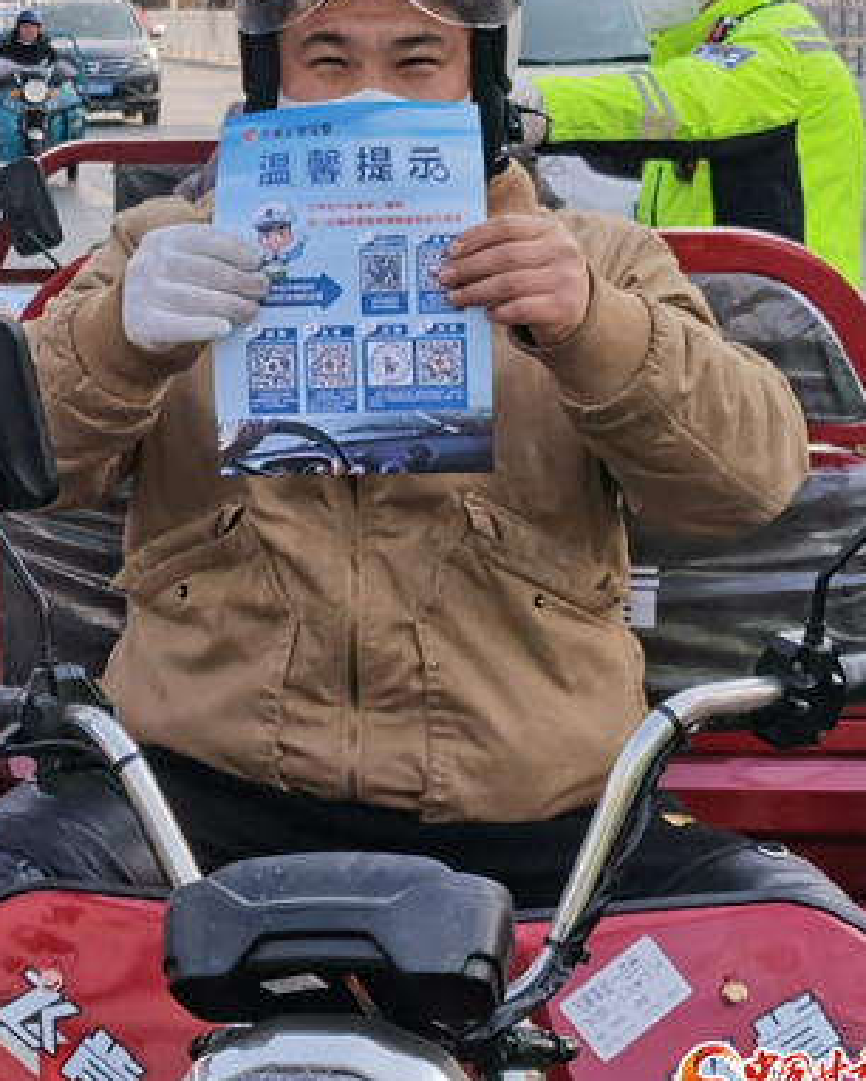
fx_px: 3777
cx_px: -40
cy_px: 386
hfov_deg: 12.9
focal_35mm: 118
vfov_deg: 16.3
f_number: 1.6
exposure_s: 1/2227
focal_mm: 5.56
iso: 50
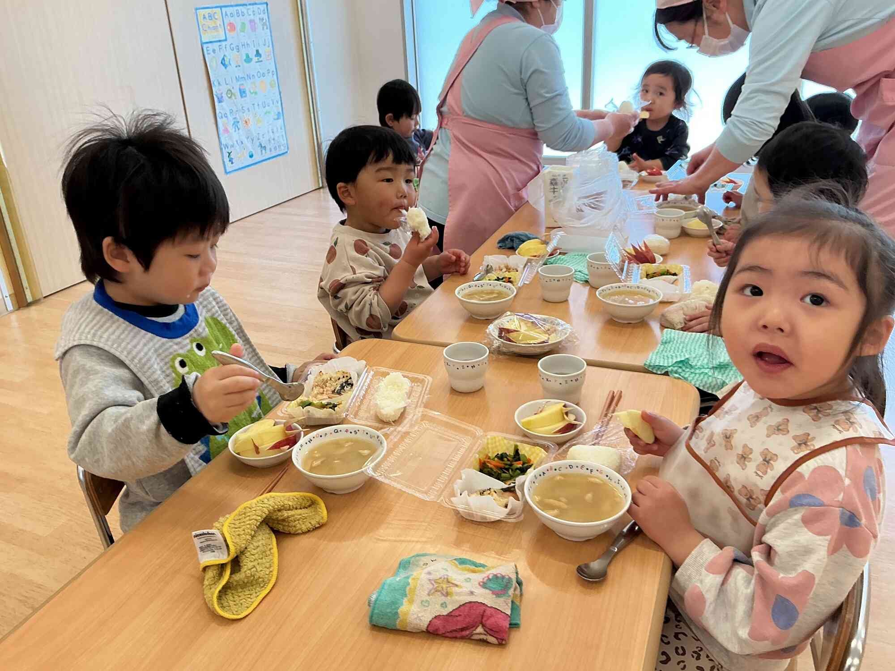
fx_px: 750
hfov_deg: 61.7
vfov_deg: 48.2
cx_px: 448
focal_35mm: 29
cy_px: 336
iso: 32
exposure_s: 1/120
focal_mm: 3
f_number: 1.8
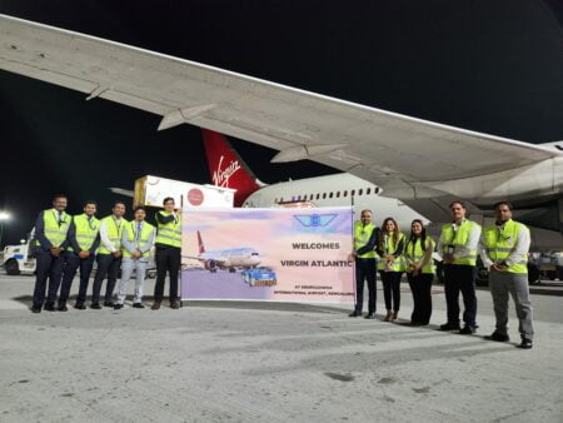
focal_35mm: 23
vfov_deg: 58.9
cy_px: 212
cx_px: 282
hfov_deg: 73.9
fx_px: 374
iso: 640
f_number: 1.8
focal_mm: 5.4
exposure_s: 1/60
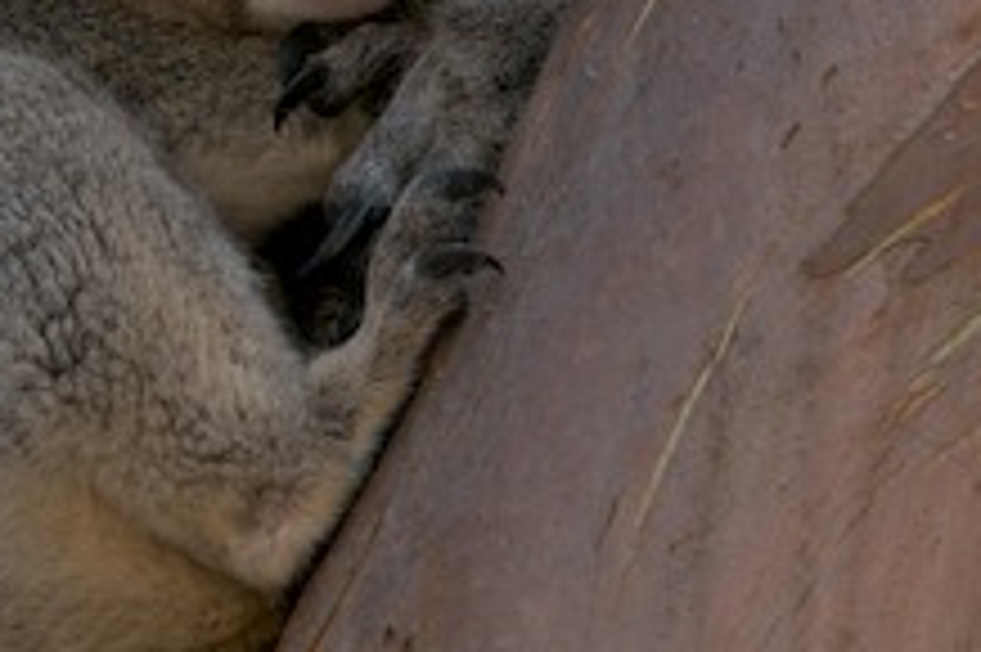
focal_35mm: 1362
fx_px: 37085
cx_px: 171
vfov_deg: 1.0
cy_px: 144
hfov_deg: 1.5
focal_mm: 330
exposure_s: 1/200
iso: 320
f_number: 7.1
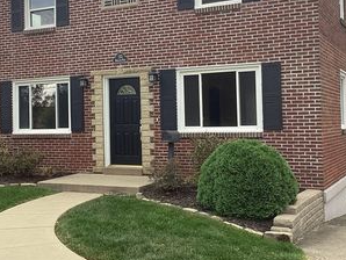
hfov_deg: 36.7
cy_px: 103
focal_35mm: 52
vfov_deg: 28.0
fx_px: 520
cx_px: 138
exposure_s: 1/137
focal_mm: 3.3
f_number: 2.4
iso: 25
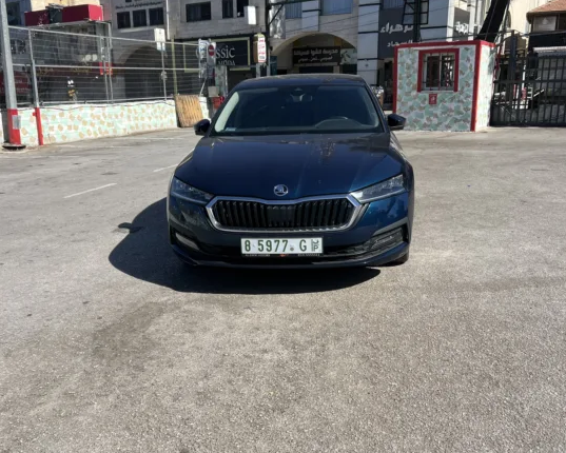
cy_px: 239
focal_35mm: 34
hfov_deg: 52.8
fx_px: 570
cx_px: 284
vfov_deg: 43.4
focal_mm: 5.7
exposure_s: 1/4115
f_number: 1.5
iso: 50
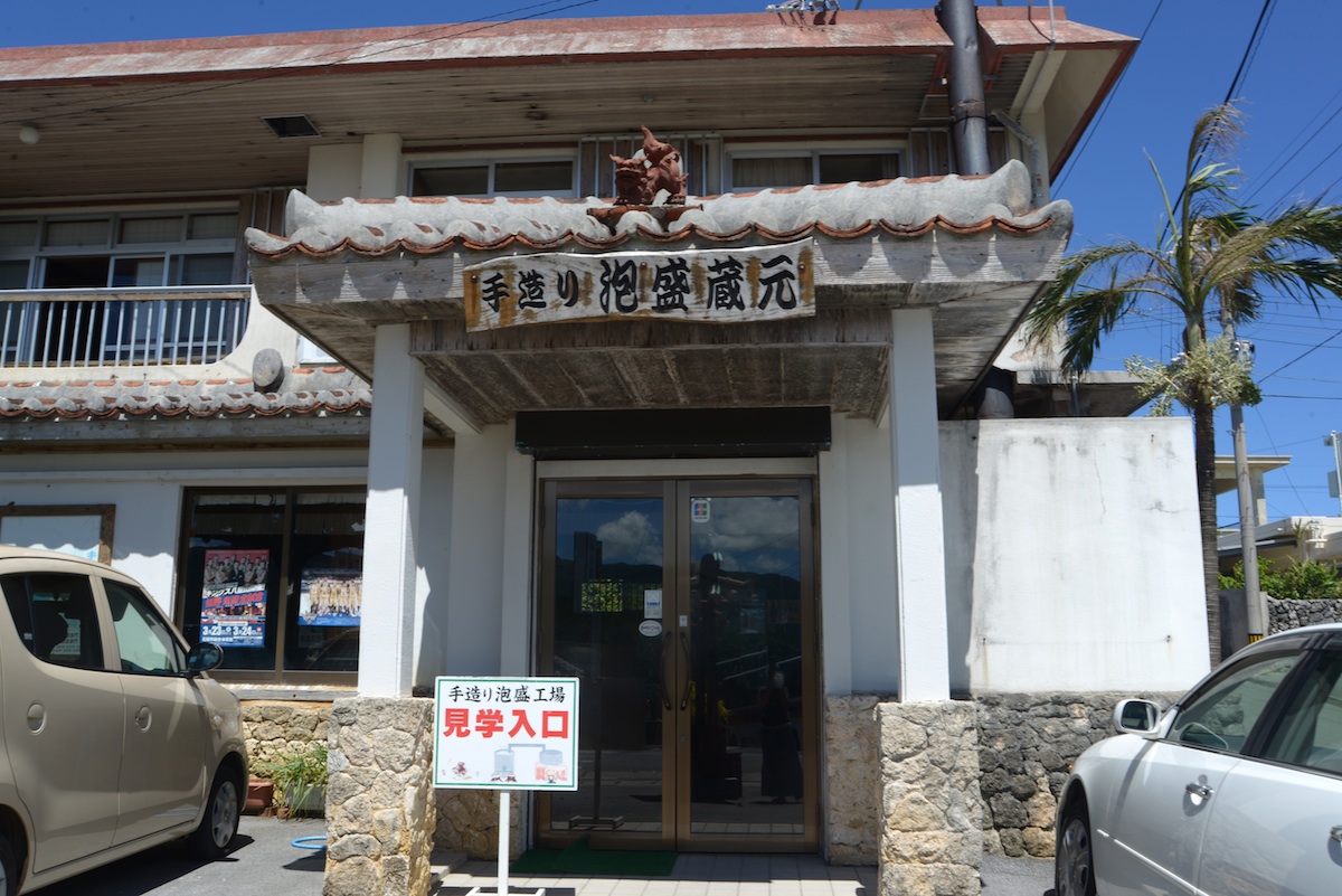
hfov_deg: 60.3
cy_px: 448
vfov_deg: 42.4
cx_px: 671
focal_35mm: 31
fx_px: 1156
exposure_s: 1/50
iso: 63
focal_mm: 31
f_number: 18
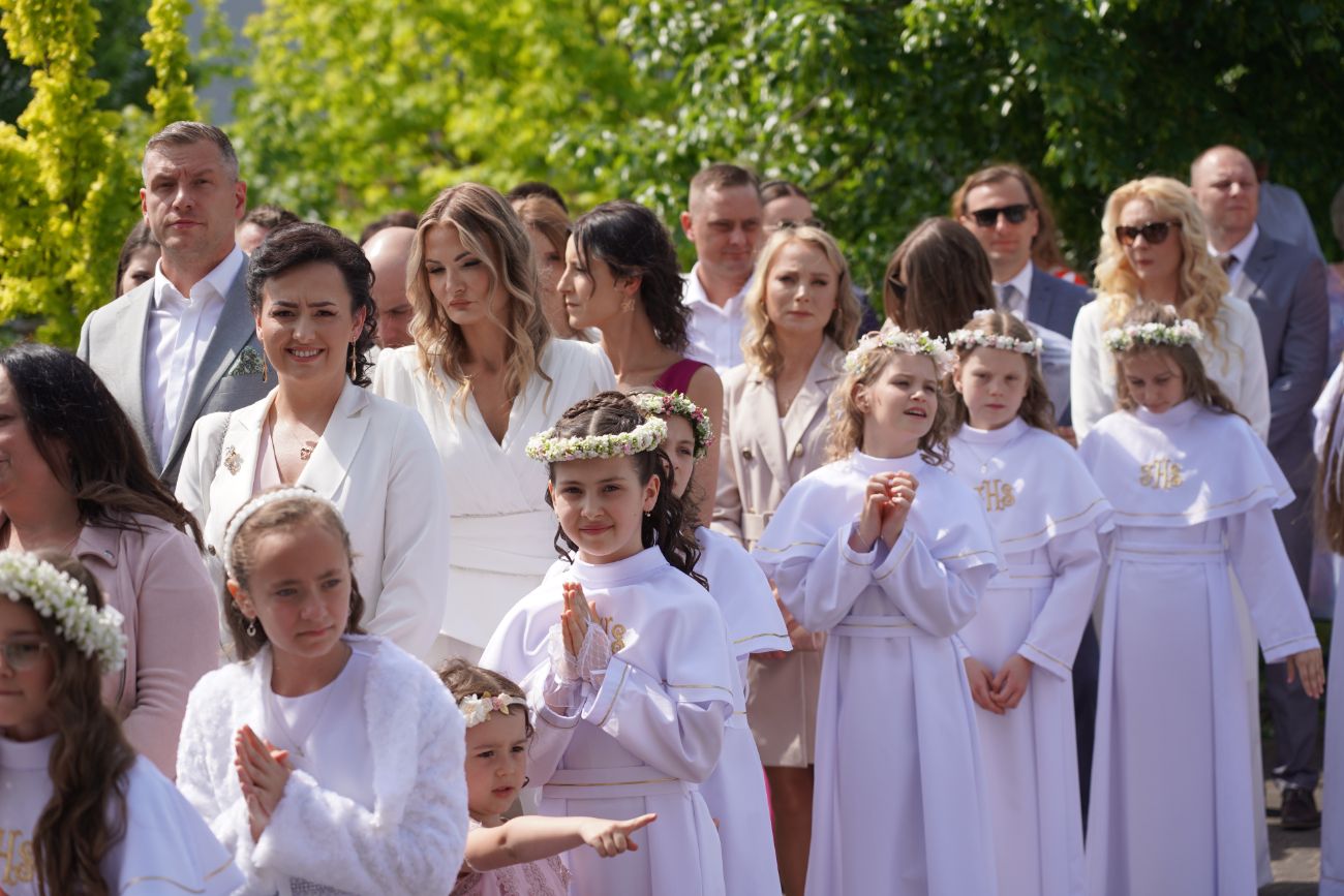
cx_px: 672
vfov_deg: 13.0
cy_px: 448
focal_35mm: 105
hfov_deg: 19.5
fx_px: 3920
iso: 100
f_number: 4.5
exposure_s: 1/640
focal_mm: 105
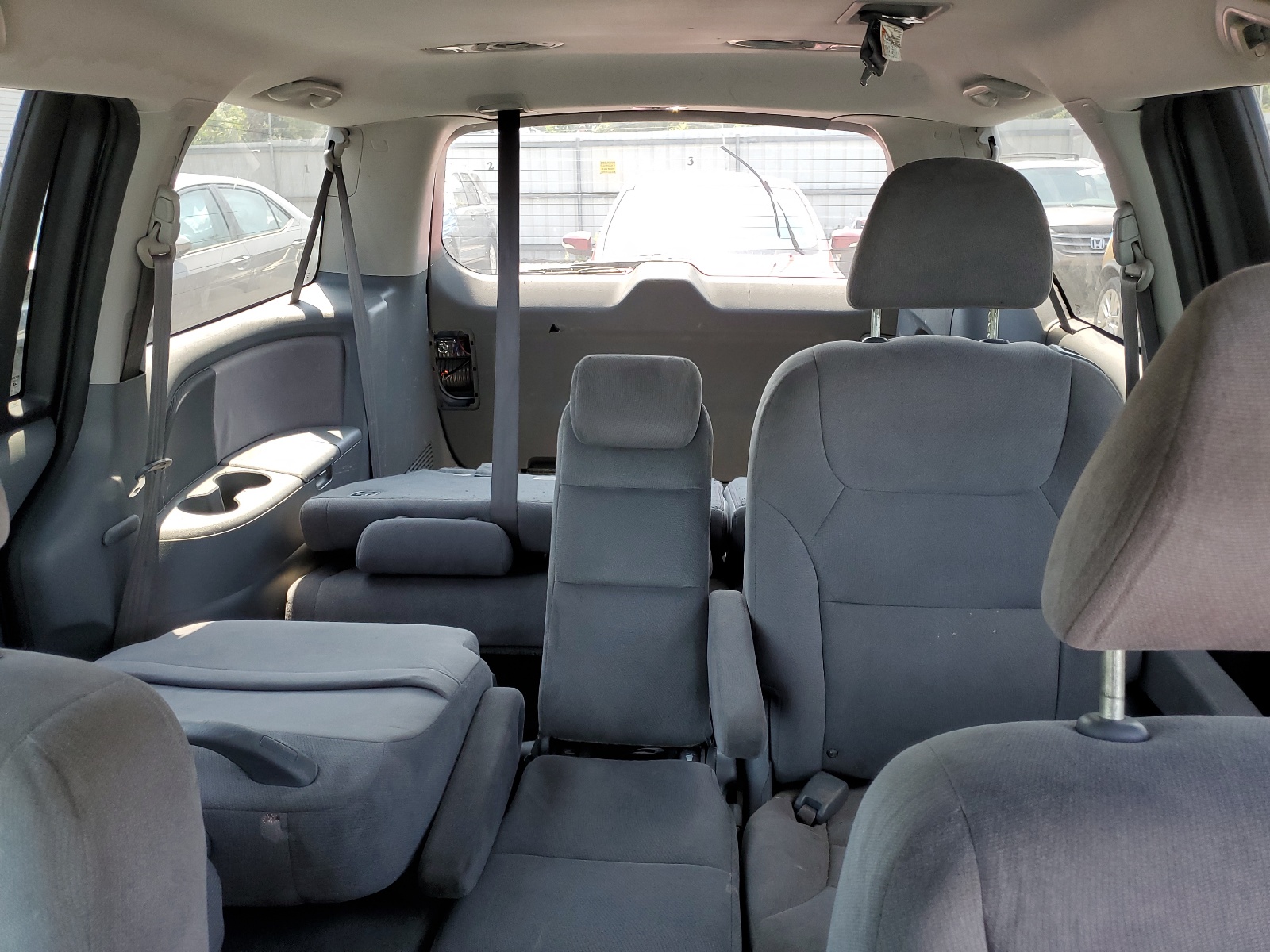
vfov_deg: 53.1
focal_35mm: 26
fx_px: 954
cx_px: 635
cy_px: 476
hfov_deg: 67.3
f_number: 1.5
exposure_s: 1/120
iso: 62
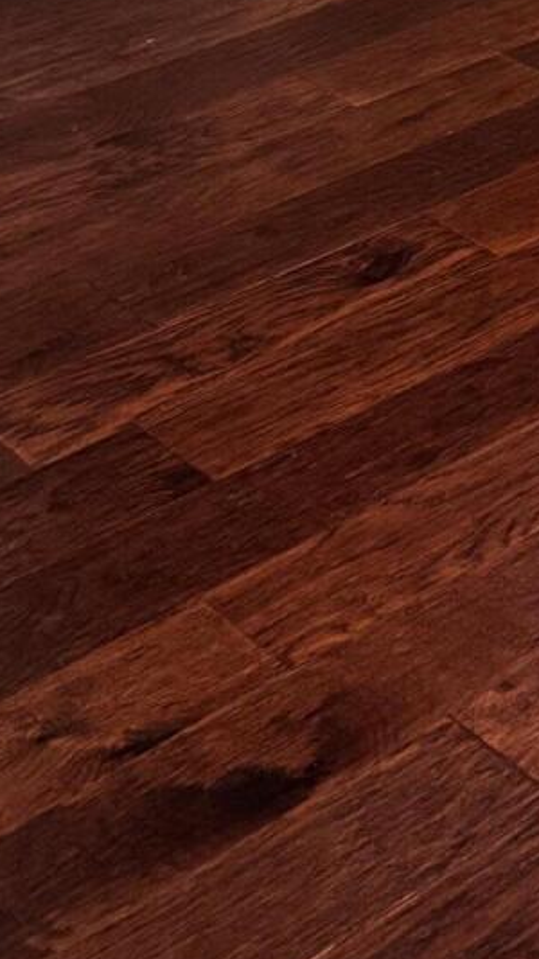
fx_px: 2492
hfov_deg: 11.4
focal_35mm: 98
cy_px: -444
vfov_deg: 19.3
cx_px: 974
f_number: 1.78
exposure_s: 1/60
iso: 640
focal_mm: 6.76
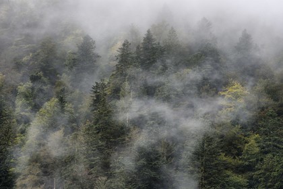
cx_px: 142
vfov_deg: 6.9
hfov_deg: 10.3
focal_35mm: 200
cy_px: 94
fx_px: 1572
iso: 800
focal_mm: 200
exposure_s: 1/200
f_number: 5.6
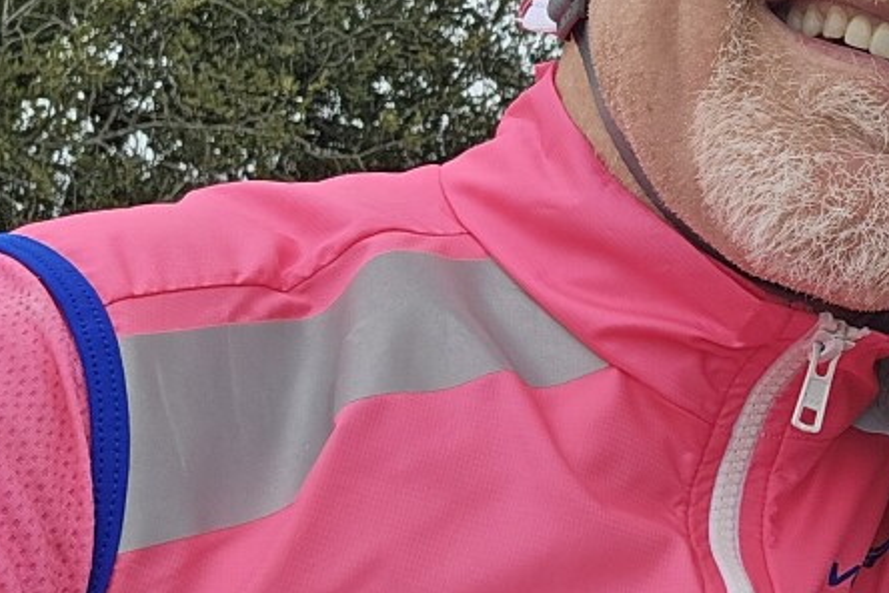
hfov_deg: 23.8
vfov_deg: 17.4
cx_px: 1052
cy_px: 126
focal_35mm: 78
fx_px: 1926
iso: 25
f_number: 2.2
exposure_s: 1/662
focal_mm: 3.3
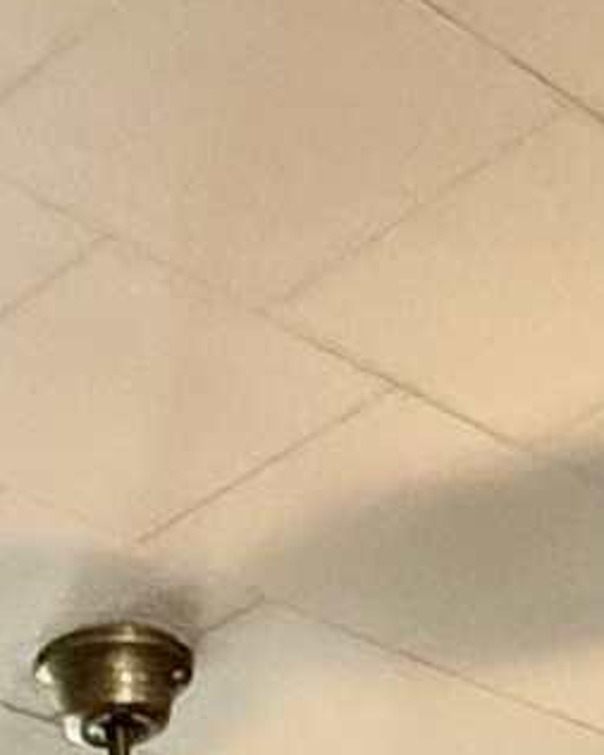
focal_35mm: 133
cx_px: 170
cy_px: 2153
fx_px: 2970
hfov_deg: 11.6
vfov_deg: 10.7
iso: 800
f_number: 2.2
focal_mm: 2.22
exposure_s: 1/60
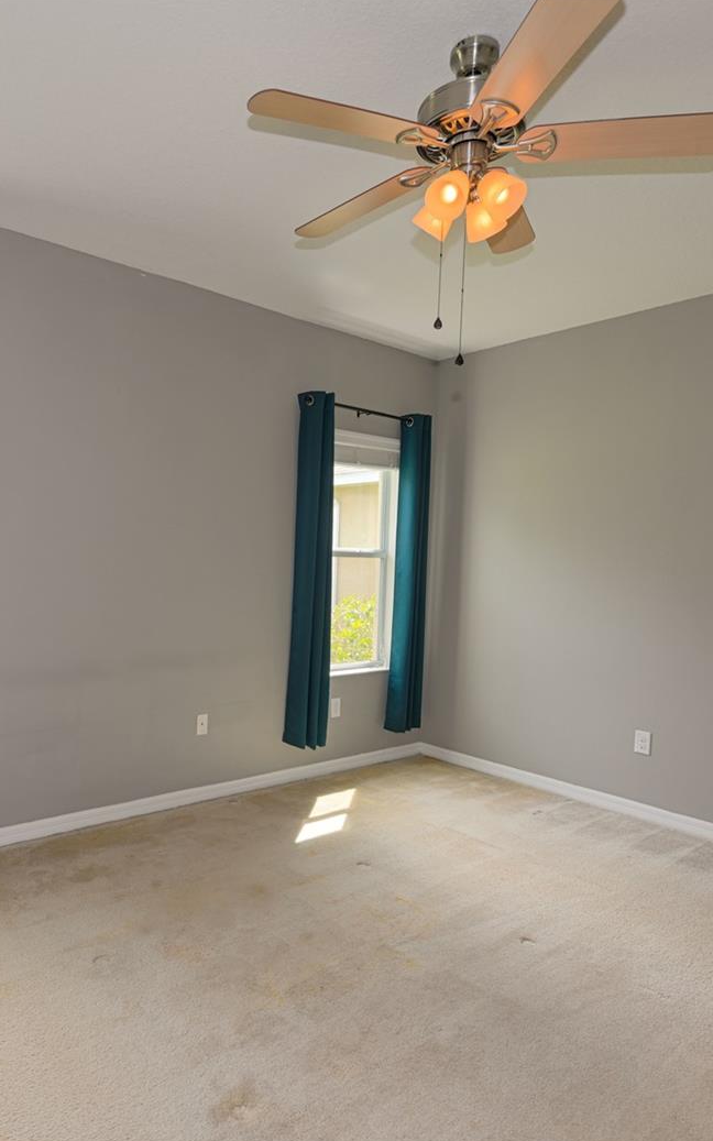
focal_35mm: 23
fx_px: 709
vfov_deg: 77.7
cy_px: 581
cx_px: 238
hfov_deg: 52.4
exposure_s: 1/60
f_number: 4
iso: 1800
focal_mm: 14.5
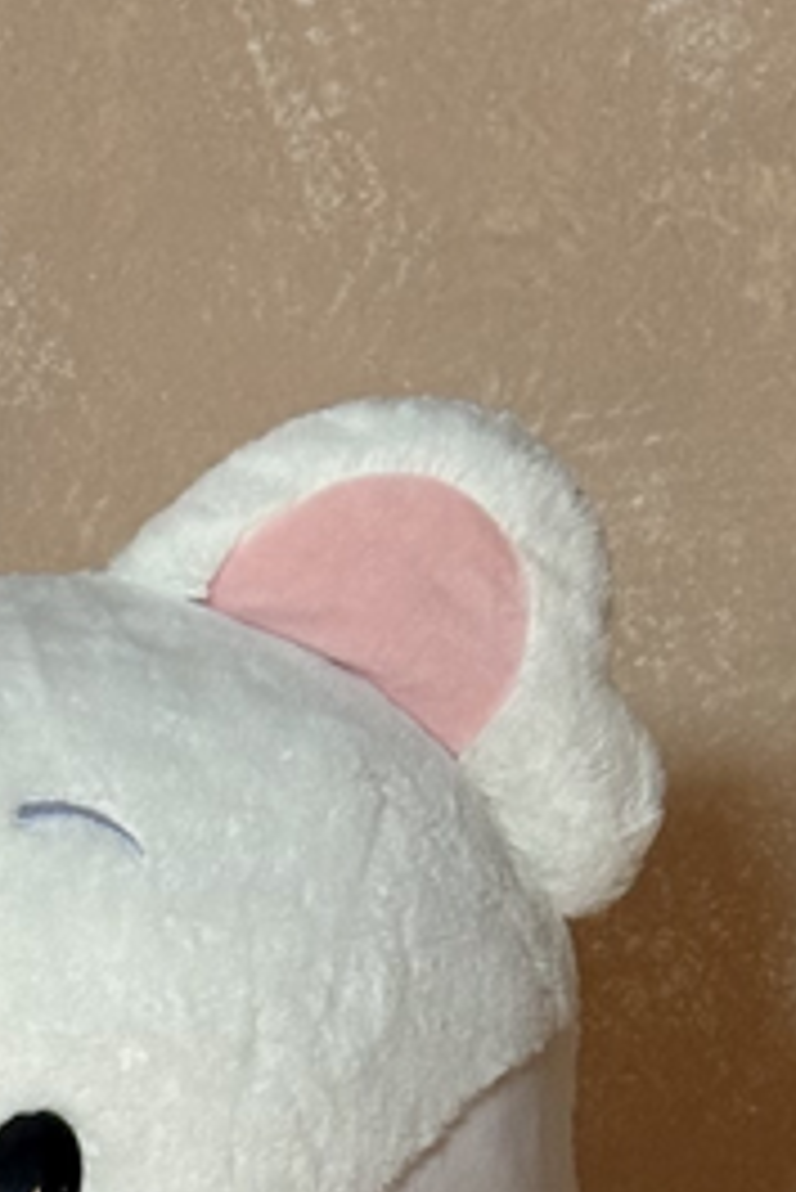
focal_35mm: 200
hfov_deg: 6.9
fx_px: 6624
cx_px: 63
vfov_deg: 9.7
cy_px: 2188
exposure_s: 1/39
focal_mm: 5.96
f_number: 1.6
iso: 160
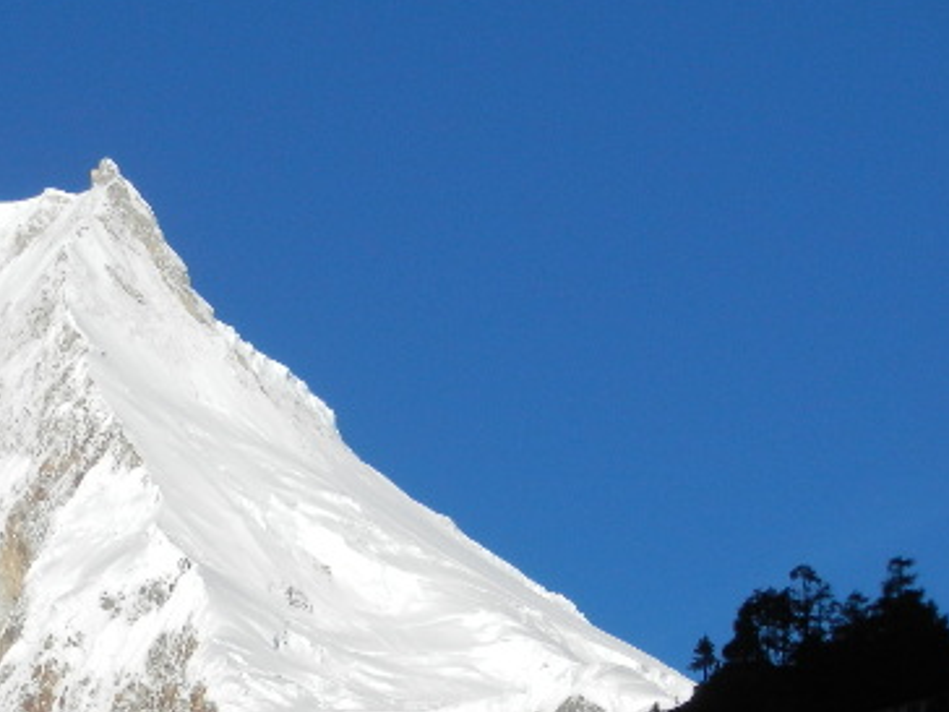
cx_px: 21
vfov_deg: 5.5
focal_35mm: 270
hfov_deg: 7.3
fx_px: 7402
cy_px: 683
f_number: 5.1
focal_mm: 22.2
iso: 160
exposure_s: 1/1250
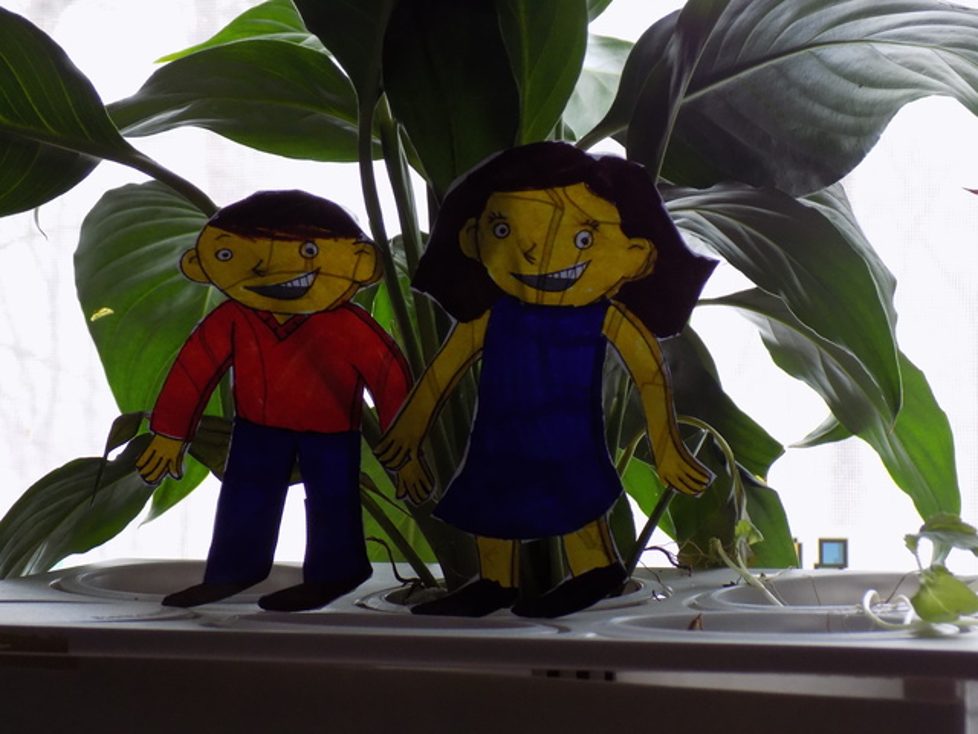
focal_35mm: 78
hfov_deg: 25.0
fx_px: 2204
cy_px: 367
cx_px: 489
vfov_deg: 18.9
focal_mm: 13.9
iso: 220
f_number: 4.3
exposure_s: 1/30
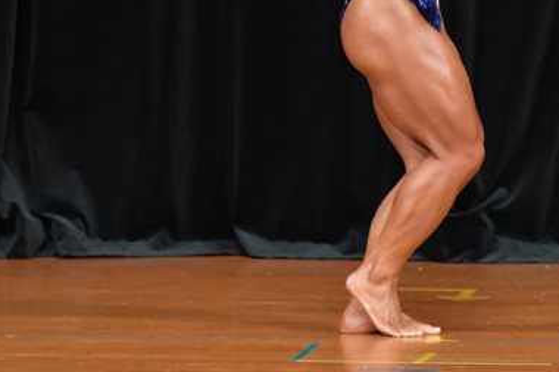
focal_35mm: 643
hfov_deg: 3.2
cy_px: 24
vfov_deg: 2.1
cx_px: 351
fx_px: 9980
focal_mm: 210
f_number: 5.6
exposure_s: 1/400
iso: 5000
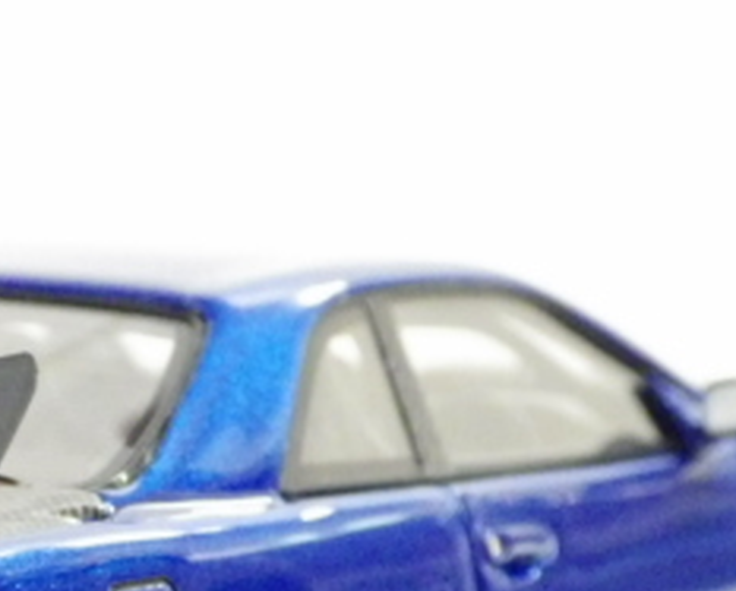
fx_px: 6020
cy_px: 642
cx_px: 79
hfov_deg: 7.0
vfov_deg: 5.6
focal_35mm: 276
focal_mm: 18.4
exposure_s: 1/25
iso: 1600
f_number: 4.6
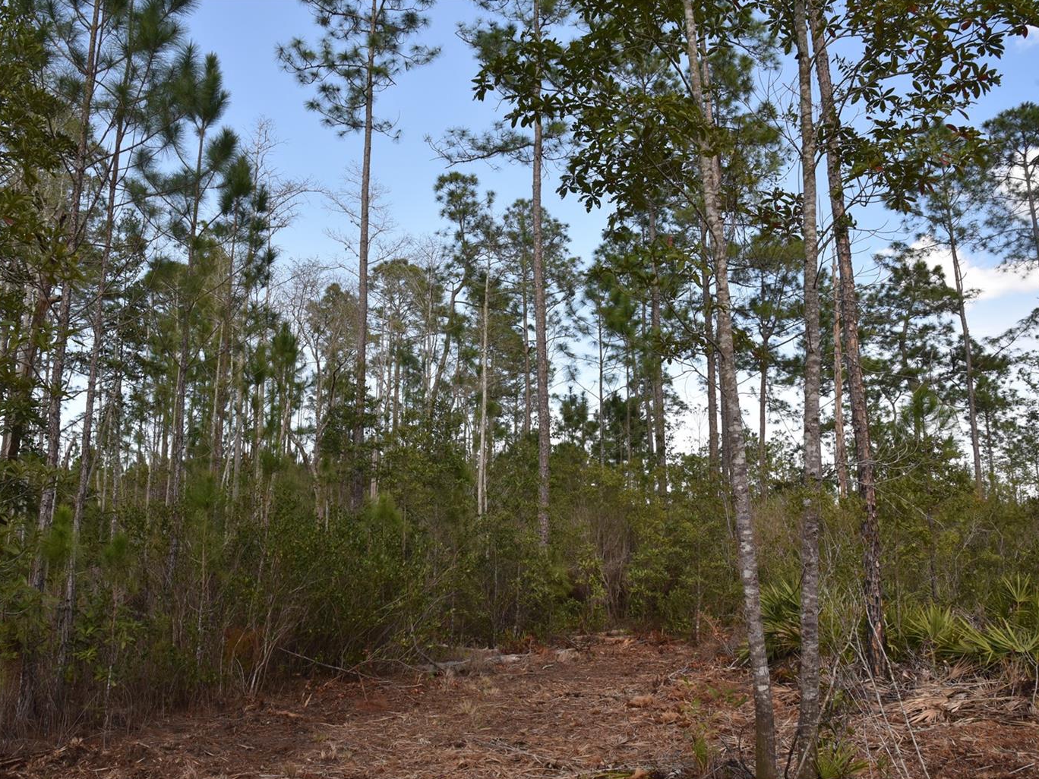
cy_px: 402
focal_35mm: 27
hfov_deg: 65.2
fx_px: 810
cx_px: 466
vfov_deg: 51.3
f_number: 11
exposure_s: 1/500
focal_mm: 24
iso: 1250
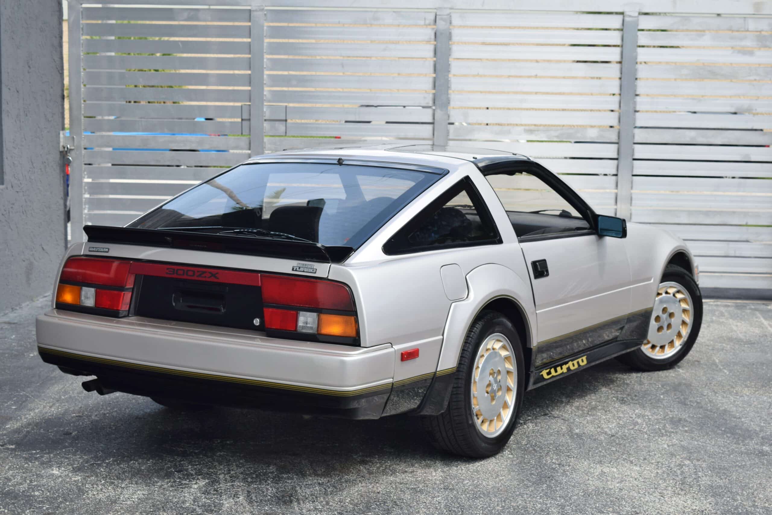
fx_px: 1351
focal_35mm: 63
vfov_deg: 21.6
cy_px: 258
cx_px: 386
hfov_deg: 31.9
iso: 100
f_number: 7.1
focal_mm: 42
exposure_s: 1/60
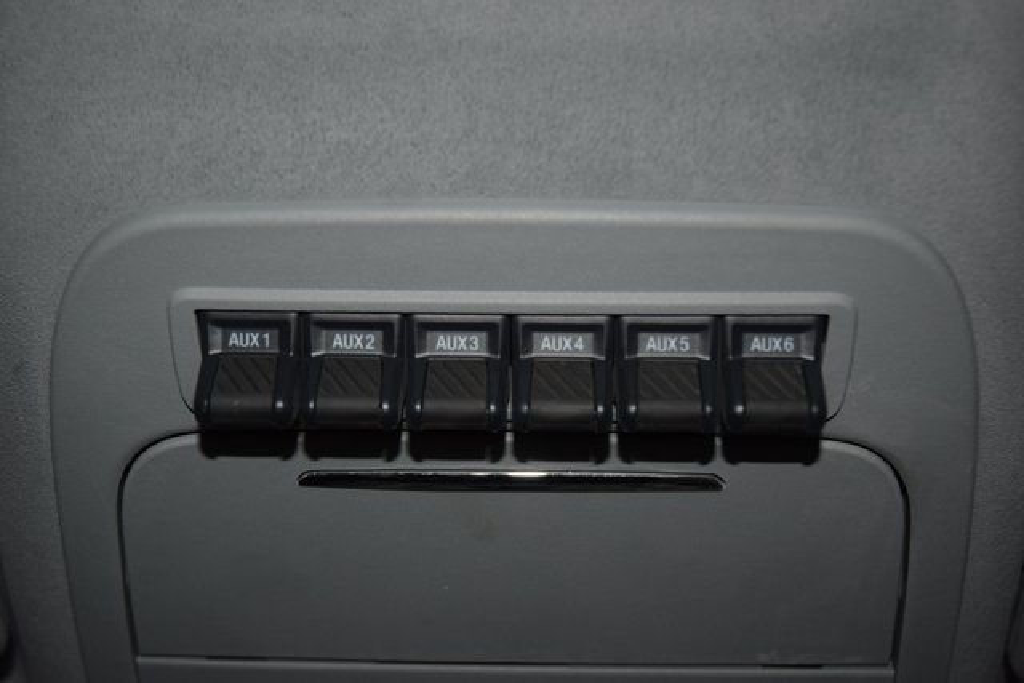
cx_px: 512
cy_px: 342
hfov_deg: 38.9
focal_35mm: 51
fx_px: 1451
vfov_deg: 26.5
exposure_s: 1/50
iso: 320
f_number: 4
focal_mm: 34
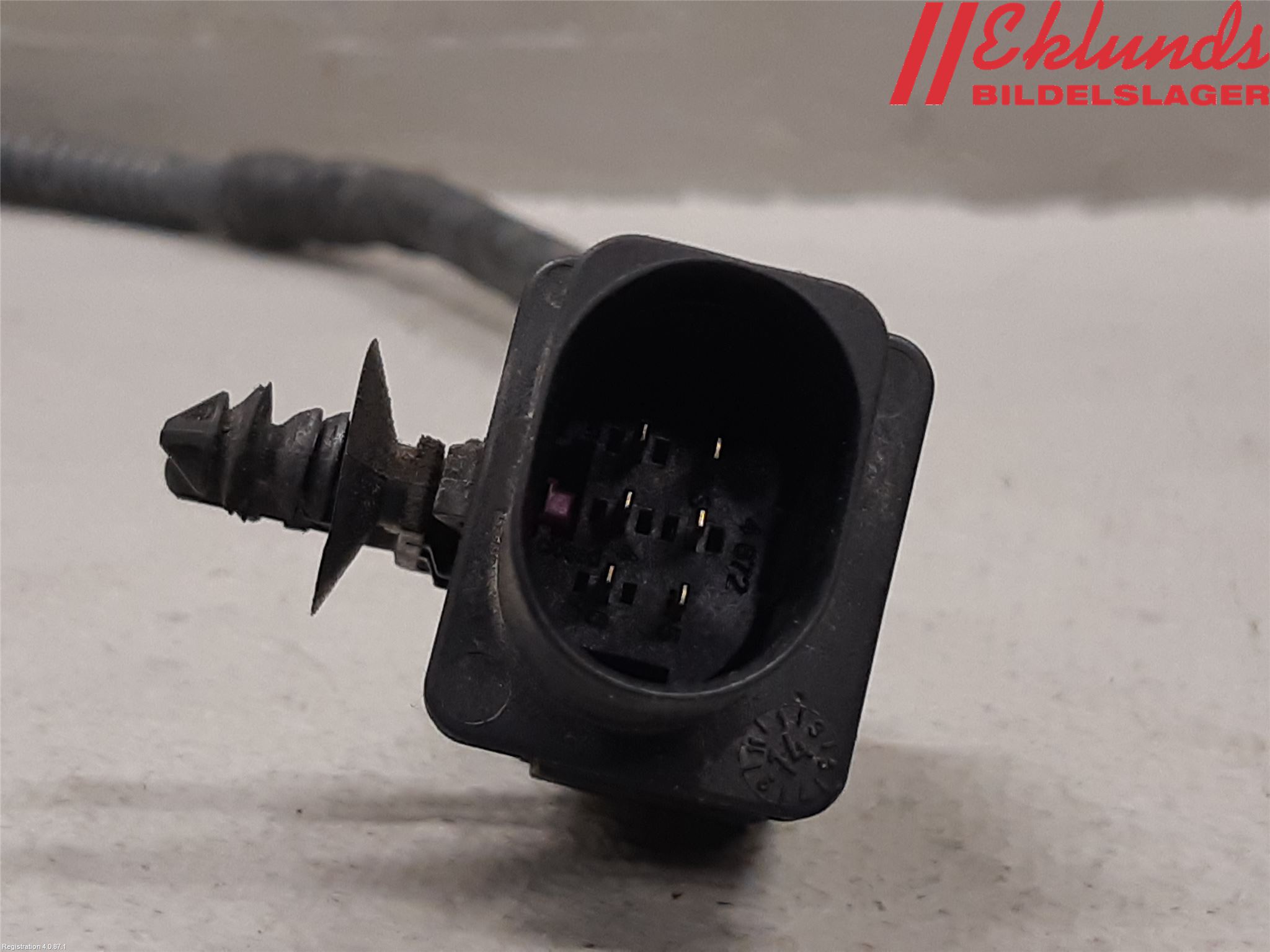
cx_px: 635
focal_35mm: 26
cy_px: 476
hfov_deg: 67.3
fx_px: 954
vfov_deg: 53.1
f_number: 1.7
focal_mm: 3.93
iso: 125
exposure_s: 1/50
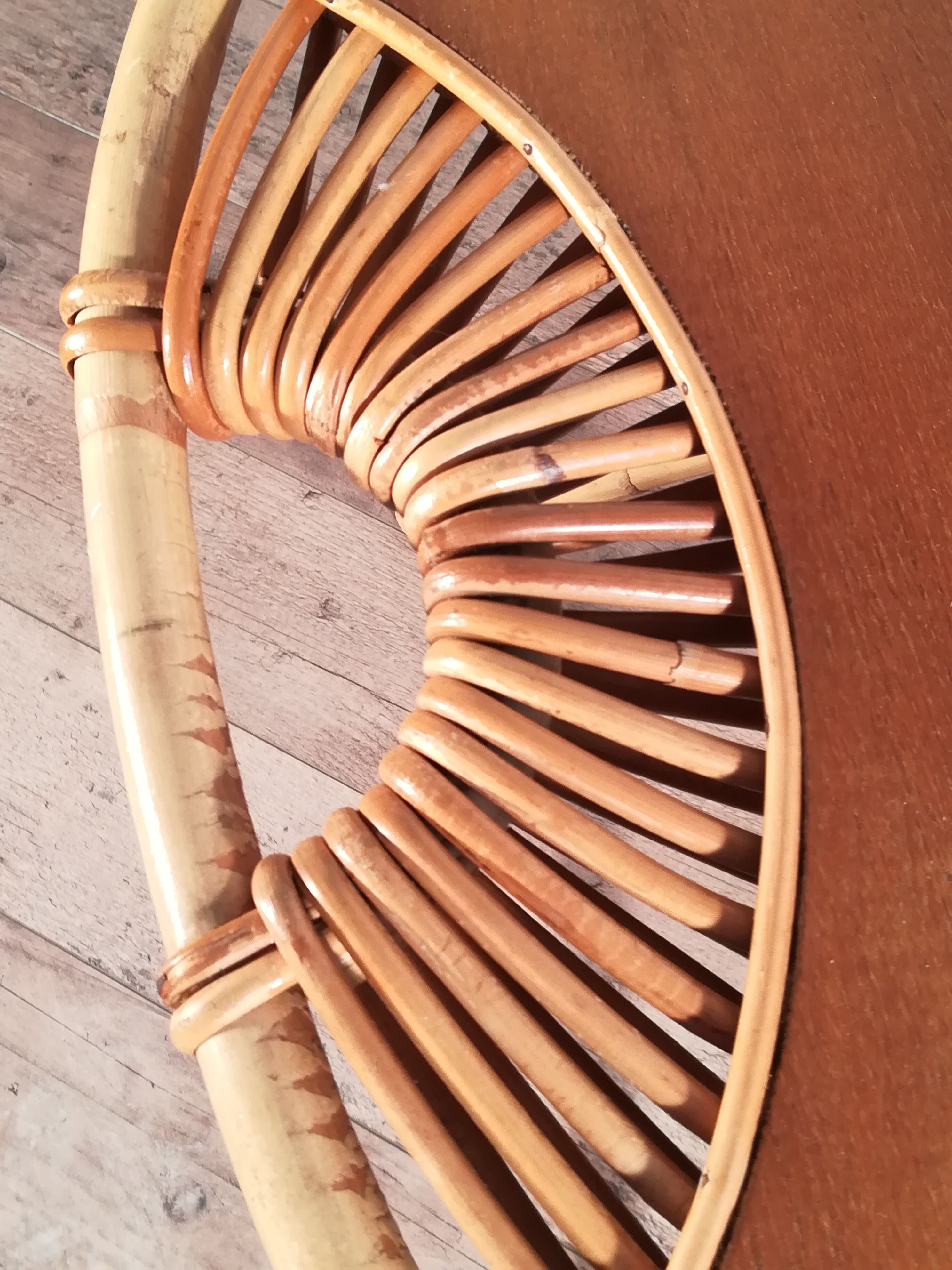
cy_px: 635
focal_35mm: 40
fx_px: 1467
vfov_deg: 46.8
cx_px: 476
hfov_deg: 36.0
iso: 80
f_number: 2.2
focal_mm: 3.83
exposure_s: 1/33.3
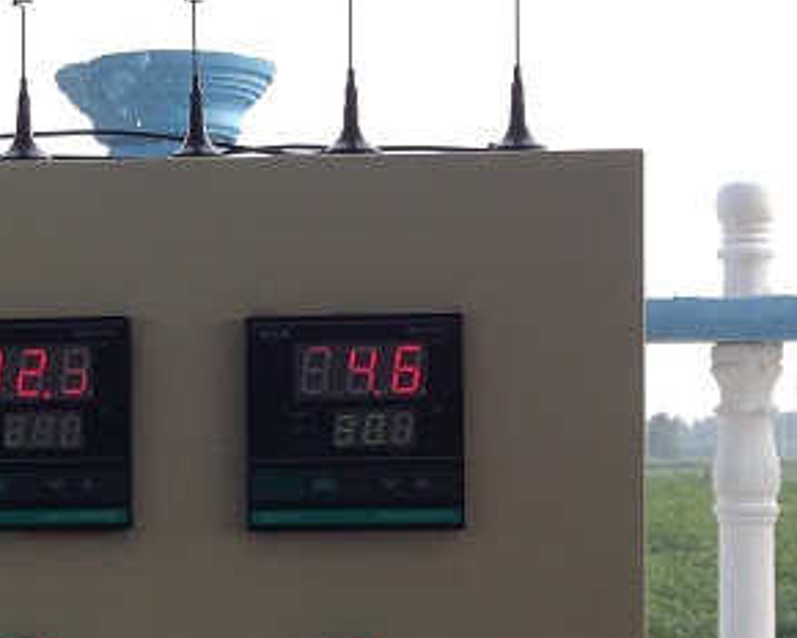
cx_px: 151
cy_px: 461
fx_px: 2359
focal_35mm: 100
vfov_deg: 15.3
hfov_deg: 19.0
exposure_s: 1/313
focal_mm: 4.12
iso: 50
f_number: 2.4
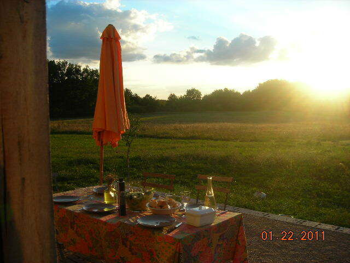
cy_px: 132
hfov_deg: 49.0
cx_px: 175
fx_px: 384
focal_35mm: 38
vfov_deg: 37.7
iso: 50
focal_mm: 6.3
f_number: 3.2
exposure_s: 1/244
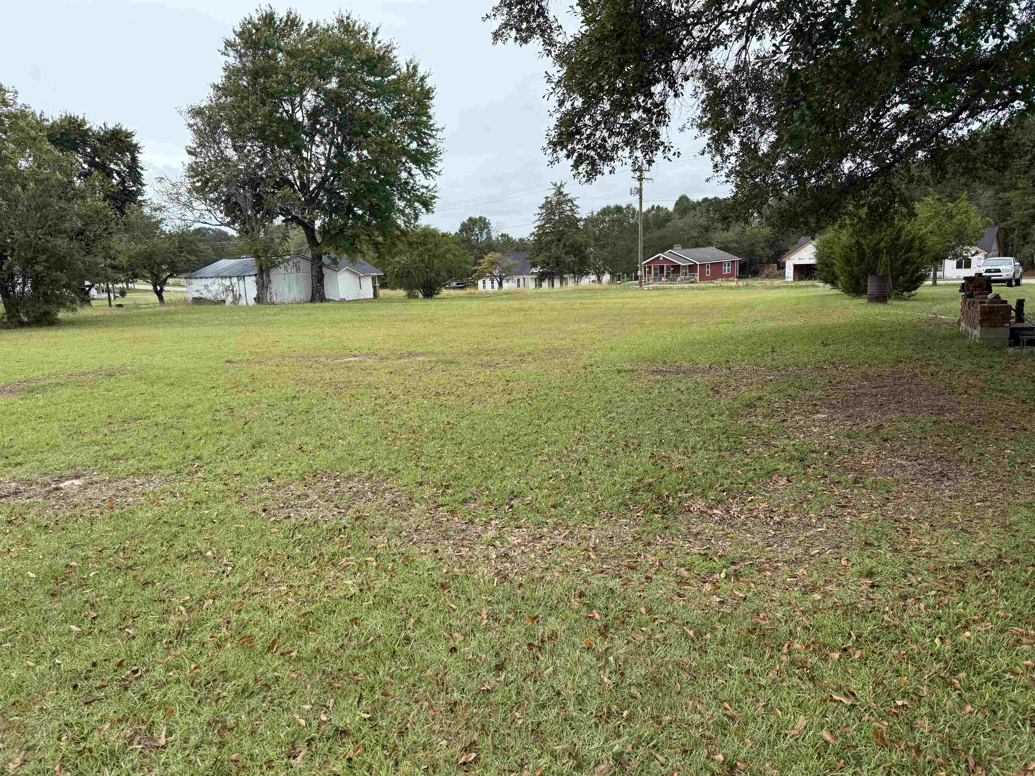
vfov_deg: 56.8
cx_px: 518
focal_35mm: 24
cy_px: 388
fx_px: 718
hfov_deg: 71.6
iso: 100
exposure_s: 1/1689
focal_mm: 6.76
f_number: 1.78
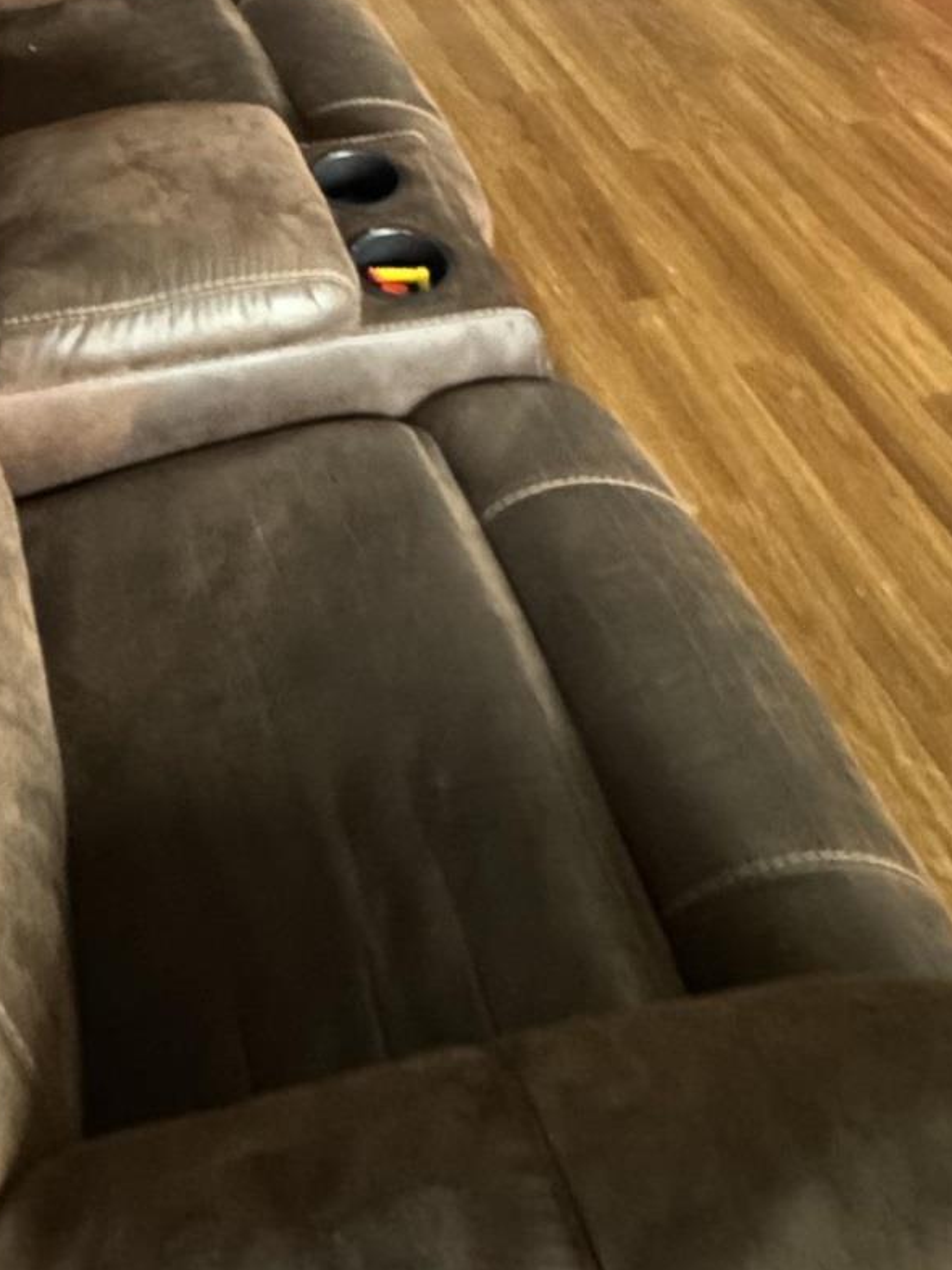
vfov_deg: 31.1
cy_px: -508
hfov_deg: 34.0
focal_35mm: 41
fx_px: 1504
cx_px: 186
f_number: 2.2
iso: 3200
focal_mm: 2.22
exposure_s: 1/15
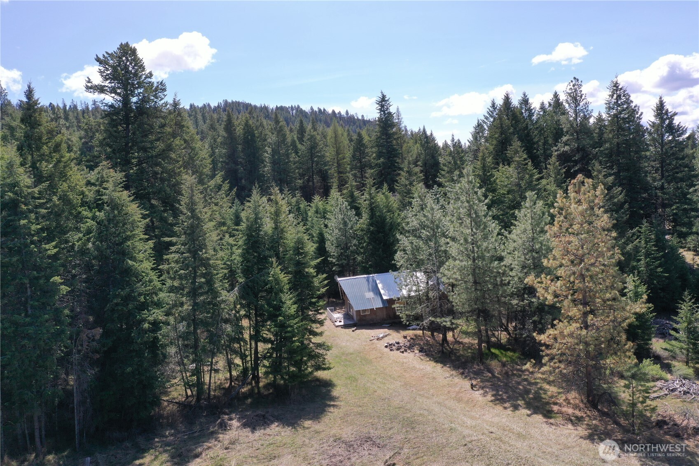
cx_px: 350
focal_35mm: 28
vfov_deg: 46.4
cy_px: 233
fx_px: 544
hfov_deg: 65.5
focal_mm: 10.26
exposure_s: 1/400
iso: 100
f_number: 5.6
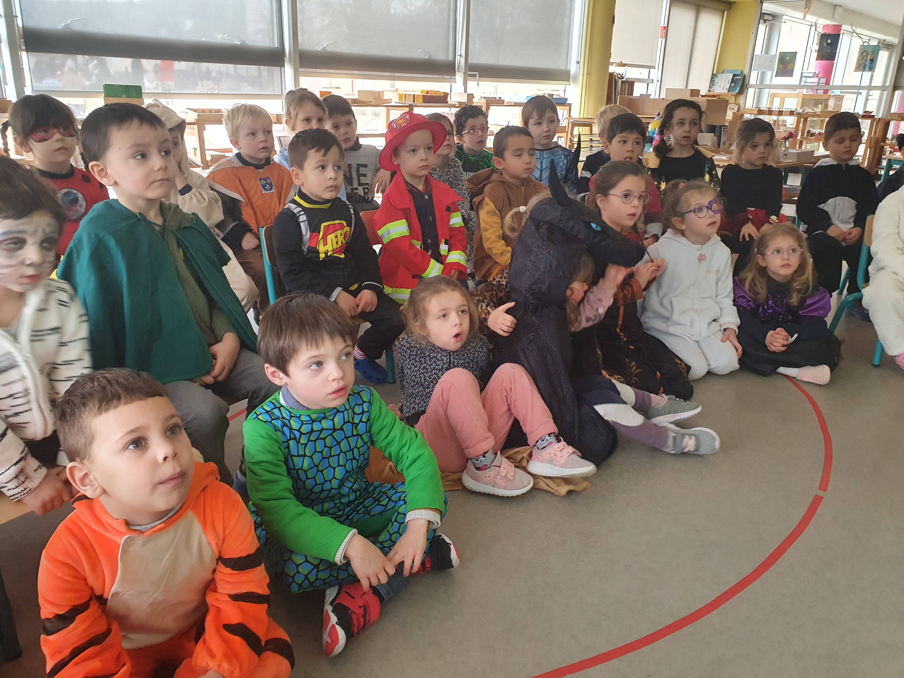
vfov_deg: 53.1
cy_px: 339
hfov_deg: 67.3
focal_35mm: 26
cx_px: 452
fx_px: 679
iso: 320
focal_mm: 4.32
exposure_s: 1/40
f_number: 2.4
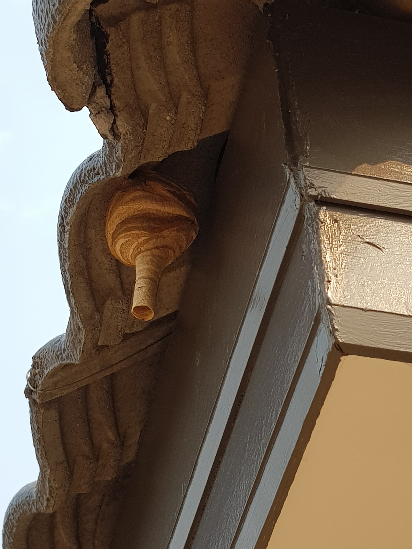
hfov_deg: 53.1
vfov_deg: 67.3
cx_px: 206
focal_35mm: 26
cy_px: 274
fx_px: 413
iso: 40
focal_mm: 4.2
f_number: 1.7
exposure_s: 1/844
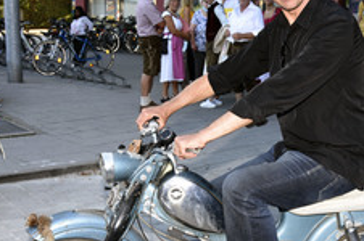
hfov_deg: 32.1
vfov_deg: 21.8
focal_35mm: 62
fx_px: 626
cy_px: 149
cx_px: 250
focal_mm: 31
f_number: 6.3
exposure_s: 1/160
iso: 800
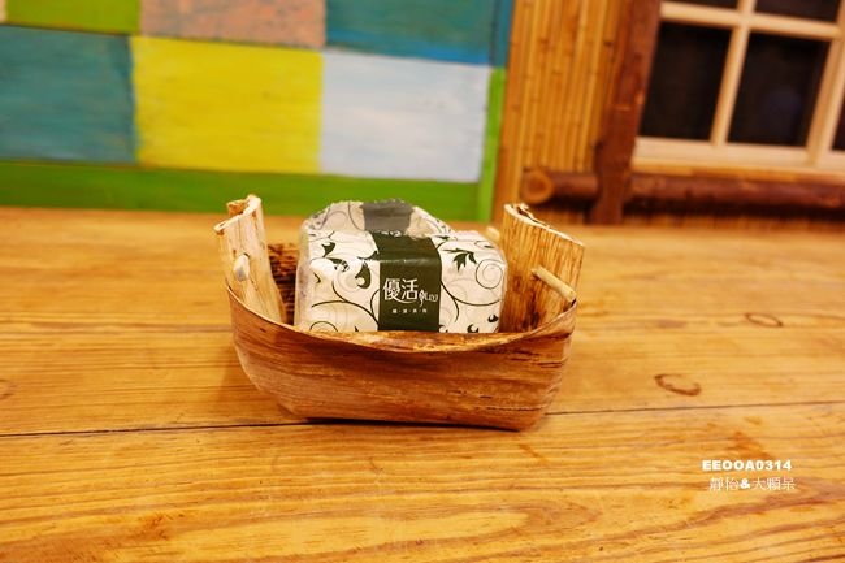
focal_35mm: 24
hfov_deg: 73.8
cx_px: 422
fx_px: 563
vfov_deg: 53.1
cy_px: 282
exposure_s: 1/30
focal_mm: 8.93
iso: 200
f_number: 2
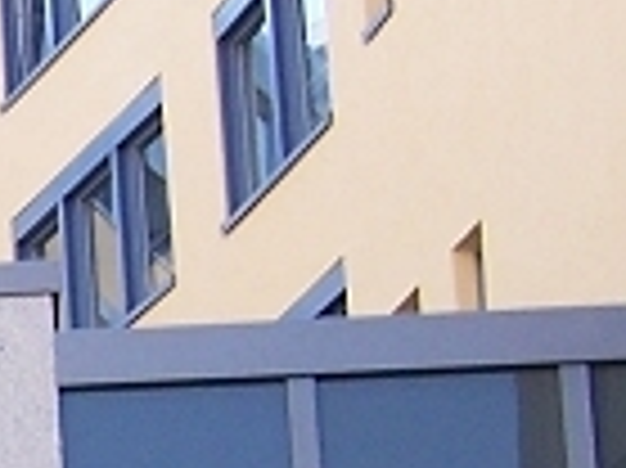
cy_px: 657
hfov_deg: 8.6
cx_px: -964
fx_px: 3740
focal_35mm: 207
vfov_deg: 7.1
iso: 80
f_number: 2.8
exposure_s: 1/200
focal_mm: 6.2
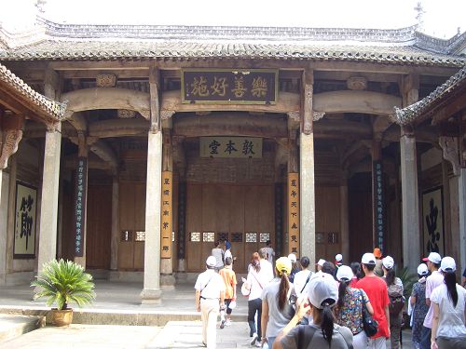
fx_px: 471
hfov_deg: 52.6
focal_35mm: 35
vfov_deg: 40.7
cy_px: 174
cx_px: 233
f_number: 2.6
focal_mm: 5.8
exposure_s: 1/80
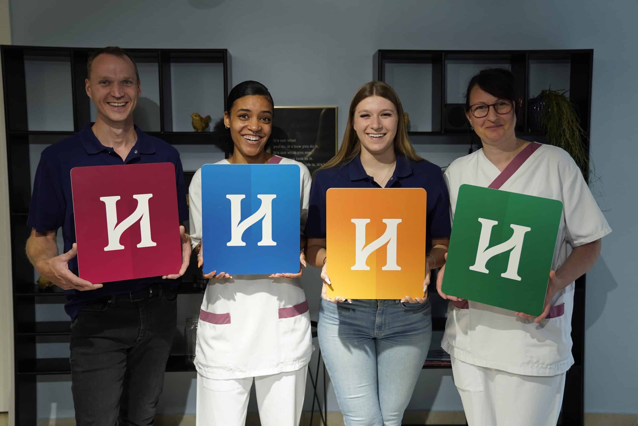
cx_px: 319
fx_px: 709
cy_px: 213
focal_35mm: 40
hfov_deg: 48.5
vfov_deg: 33.4
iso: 1000
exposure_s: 1/160
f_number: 3.2
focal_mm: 40
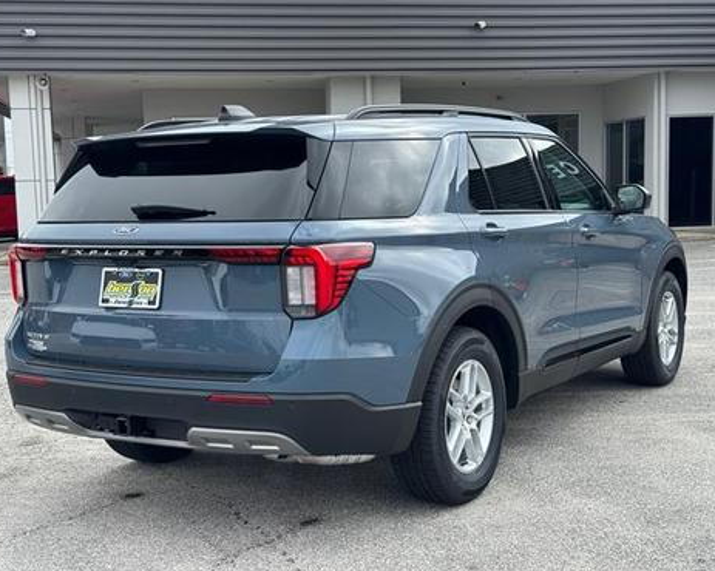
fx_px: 1079
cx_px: 343
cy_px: 286
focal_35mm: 51
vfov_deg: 29.7
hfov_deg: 36.7
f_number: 1.78
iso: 64
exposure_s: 1/1597
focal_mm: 6.76
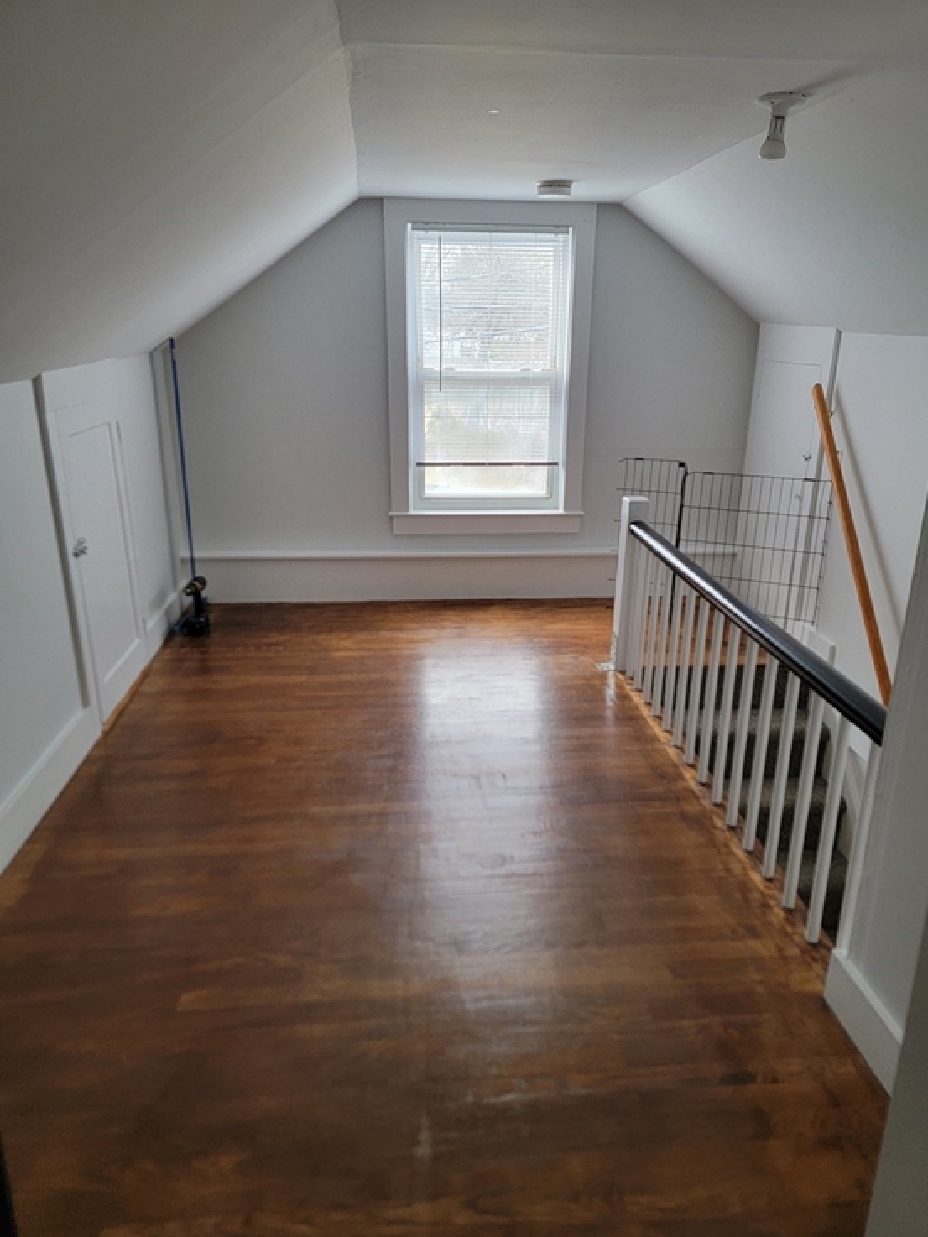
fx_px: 893
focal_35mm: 25
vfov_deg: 69.4
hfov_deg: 54.9
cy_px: 606
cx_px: 475
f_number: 1.8
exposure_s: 1/120
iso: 250
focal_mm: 6.7
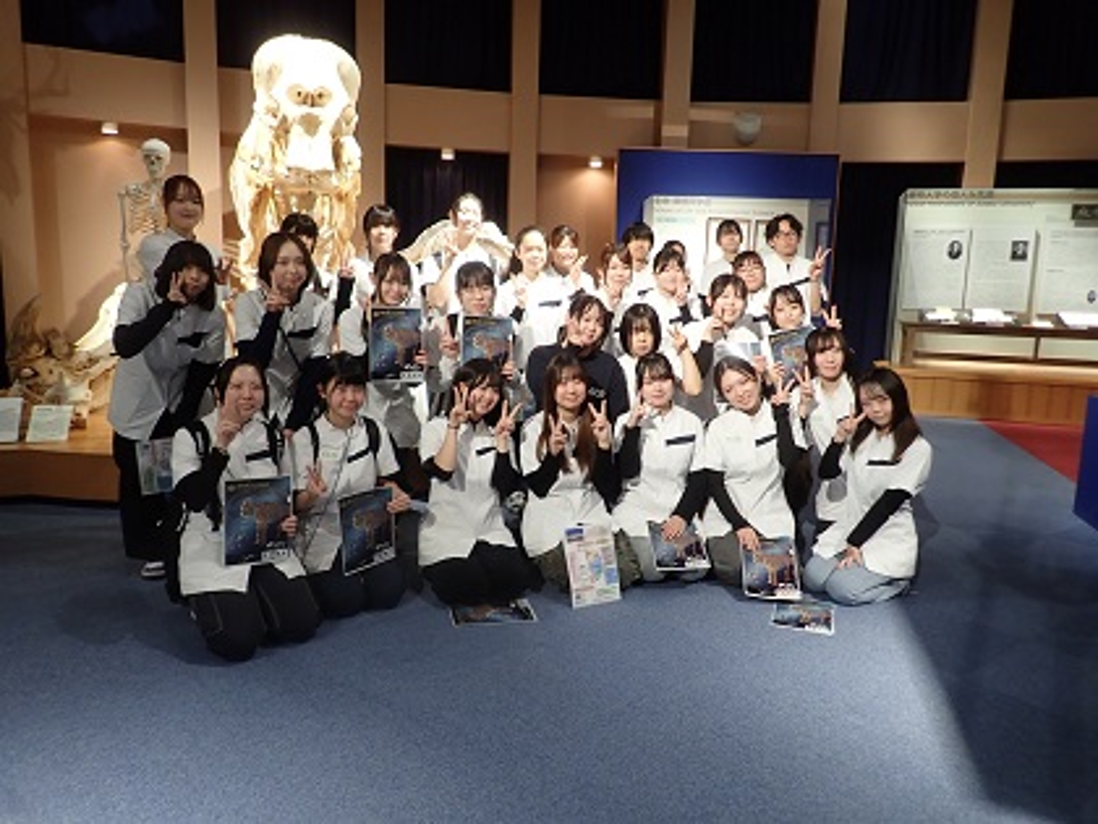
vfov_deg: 54.9
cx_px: 549
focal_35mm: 25
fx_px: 793
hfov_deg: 69.4
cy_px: 412
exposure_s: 1/30
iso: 200
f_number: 2
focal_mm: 4.5
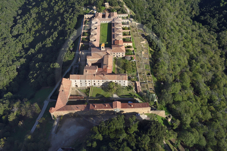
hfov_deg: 53.2
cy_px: 76
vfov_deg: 36.8
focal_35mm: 36
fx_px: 227
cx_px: 114
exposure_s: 1/1250
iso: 400
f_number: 8
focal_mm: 36
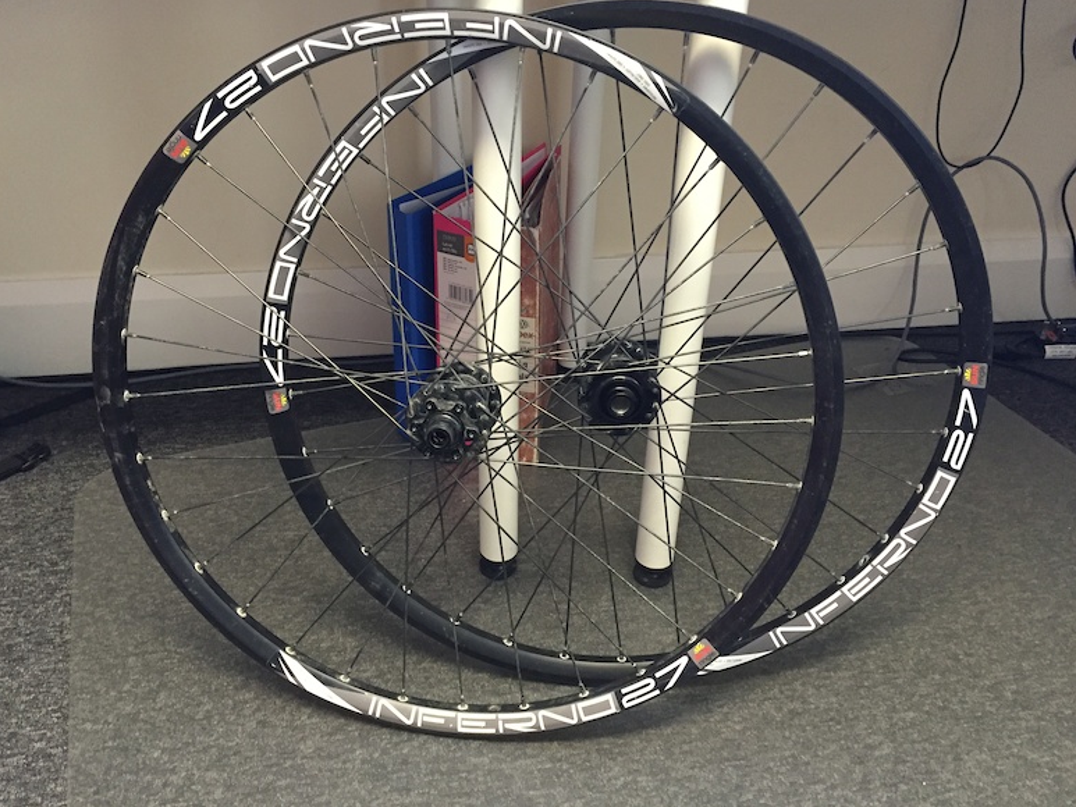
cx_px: 521
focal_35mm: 30
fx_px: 933
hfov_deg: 59.9
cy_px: 392
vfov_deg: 46.8
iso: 250
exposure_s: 1/33
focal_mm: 4.15
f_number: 2.2
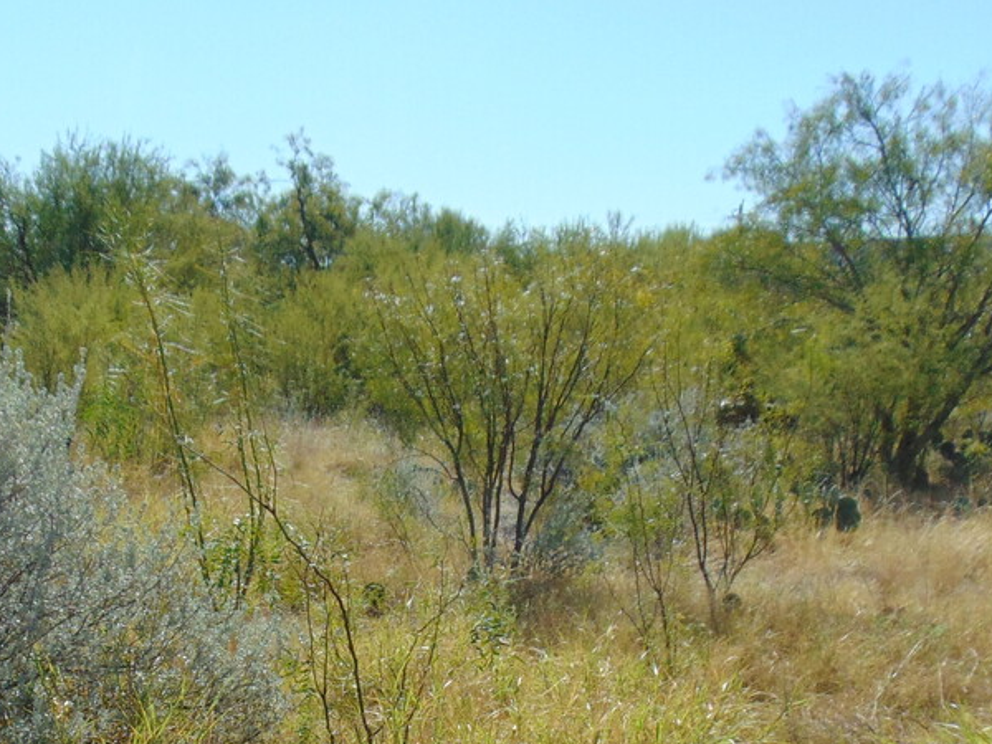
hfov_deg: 32.0
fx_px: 1719
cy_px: 719
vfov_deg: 23.5
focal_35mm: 60
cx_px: 352
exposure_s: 1/250
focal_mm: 4.5
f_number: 7.7
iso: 80
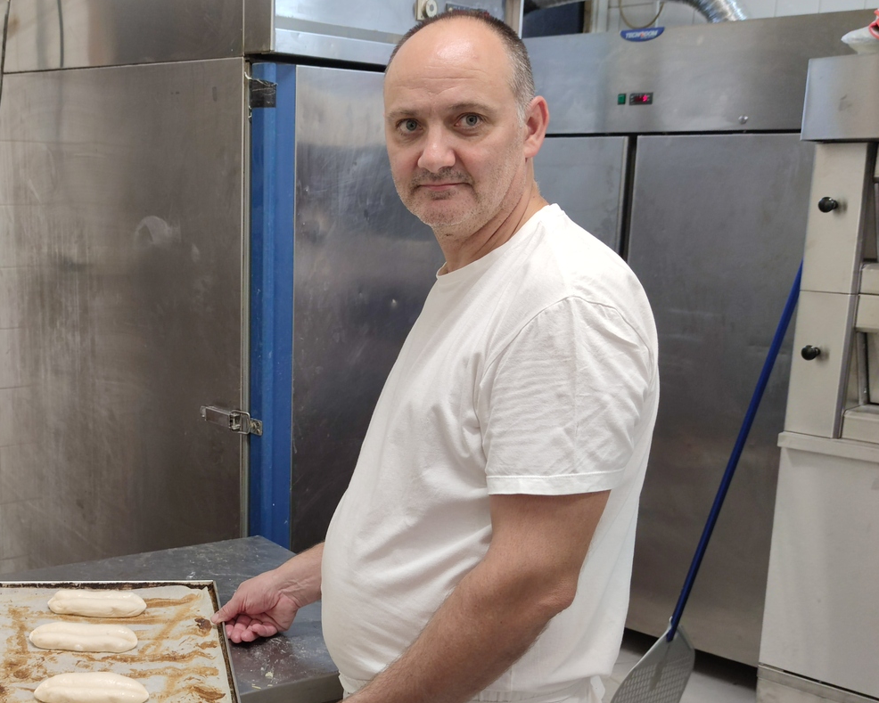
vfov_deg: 34.7
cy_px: 454
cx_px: 302
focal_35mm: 43
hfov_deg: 42.4
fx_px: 1119
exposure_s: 1/100
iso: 244
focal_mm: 6.72
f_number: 1.69
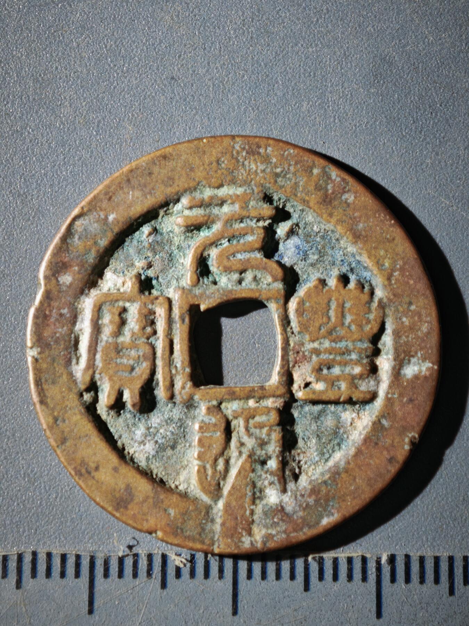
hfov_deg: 16.8
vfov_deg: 22.3
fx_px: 1590
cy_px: 313
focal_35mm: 88
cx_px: 234
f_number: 2
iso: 200
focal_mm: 9
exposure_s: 1/100
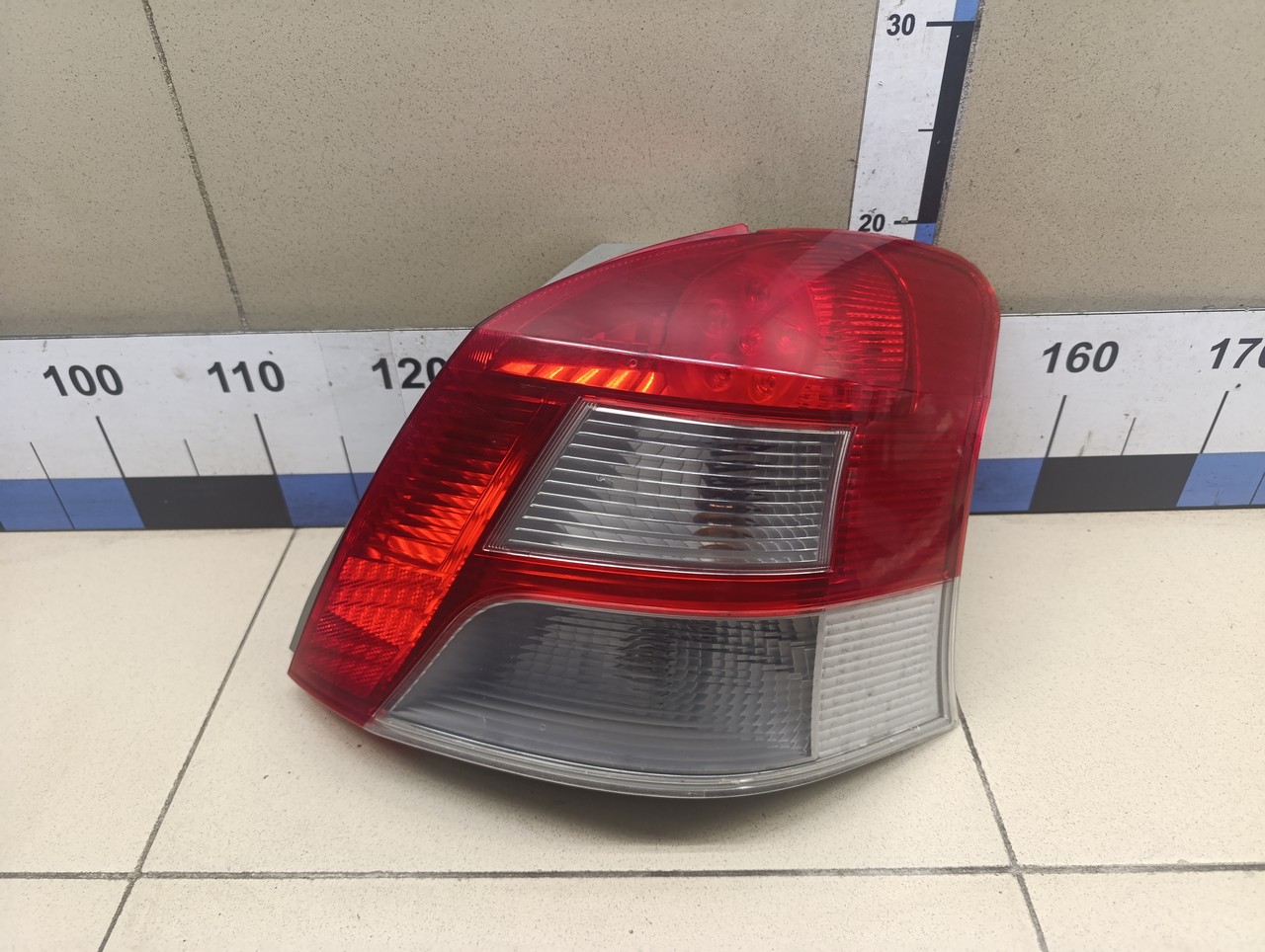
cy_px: 476
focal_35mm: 23
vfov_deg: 59.0
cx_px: 632
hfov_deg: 73.8
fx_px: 842
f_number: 1.6
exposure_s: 1/100
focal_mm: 6.14
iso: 640
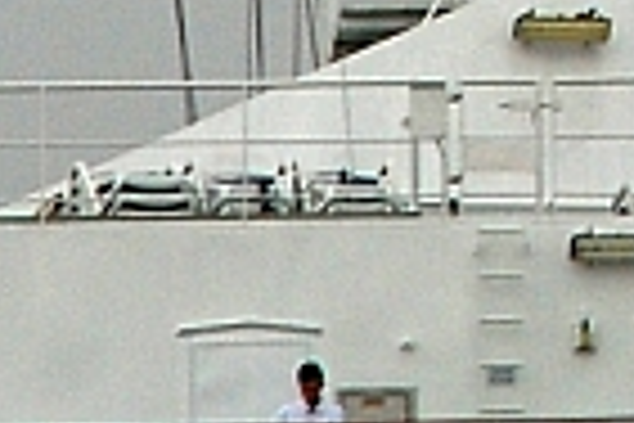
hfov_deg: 1.4
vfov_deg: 0.9
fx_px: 26003
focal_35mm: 1477
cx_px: 1120
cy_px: -569
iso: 200
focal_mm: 135
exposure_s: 1/250
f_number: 10
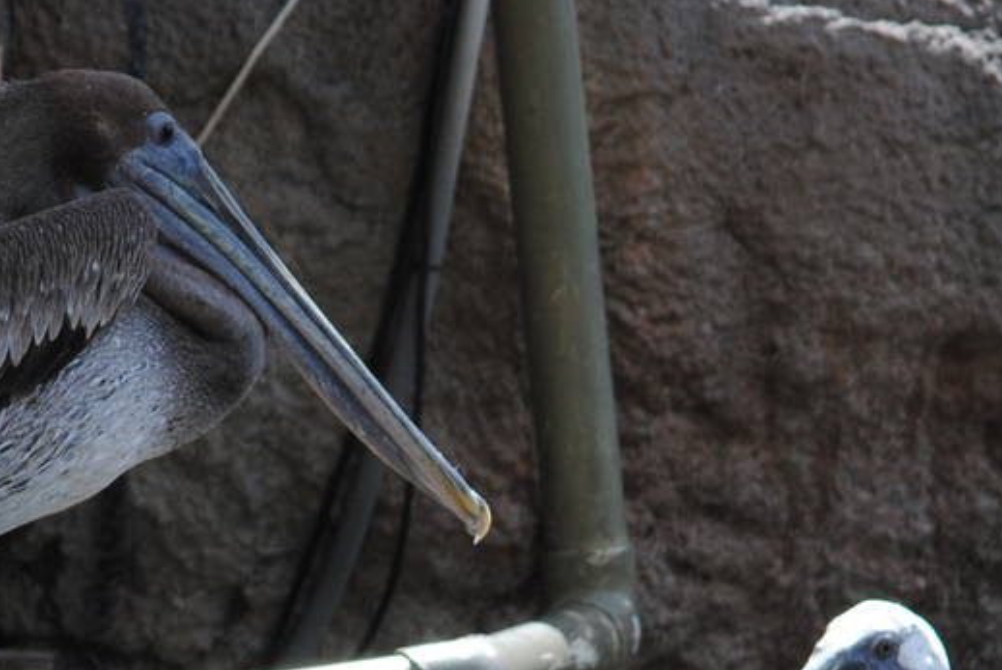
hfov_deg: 3.2
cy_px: 876
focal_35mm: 648
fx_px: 18051
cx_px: 301
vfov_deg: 2.1
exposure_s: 1/800
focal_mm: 140
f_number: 4.8
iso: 200
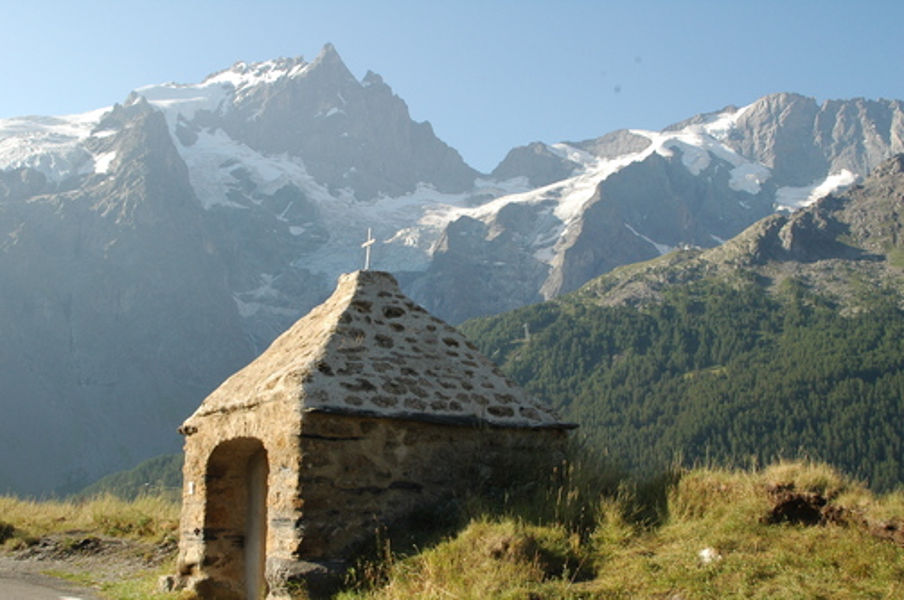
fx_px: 1166
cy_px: 300
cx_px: 452
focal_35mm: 46
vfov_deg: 28.9
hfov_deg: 42.4
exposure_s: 1/200
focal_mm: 31
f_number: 10
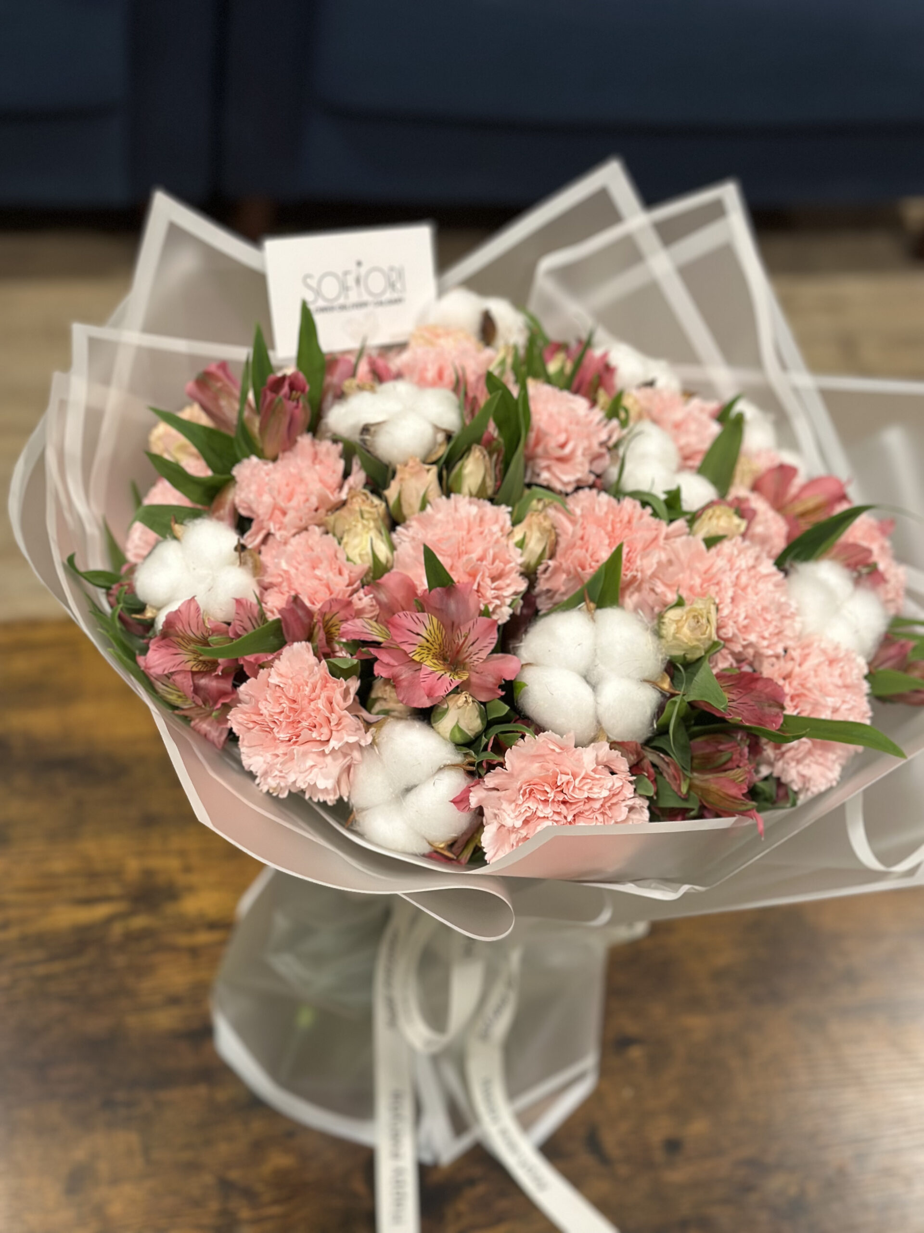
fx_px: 1708
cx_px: 462
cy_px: 616
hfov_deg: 30.3
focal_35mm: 48
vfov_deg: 39.7
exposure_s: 1/60
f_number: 1.78
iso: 200
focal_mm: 6.86
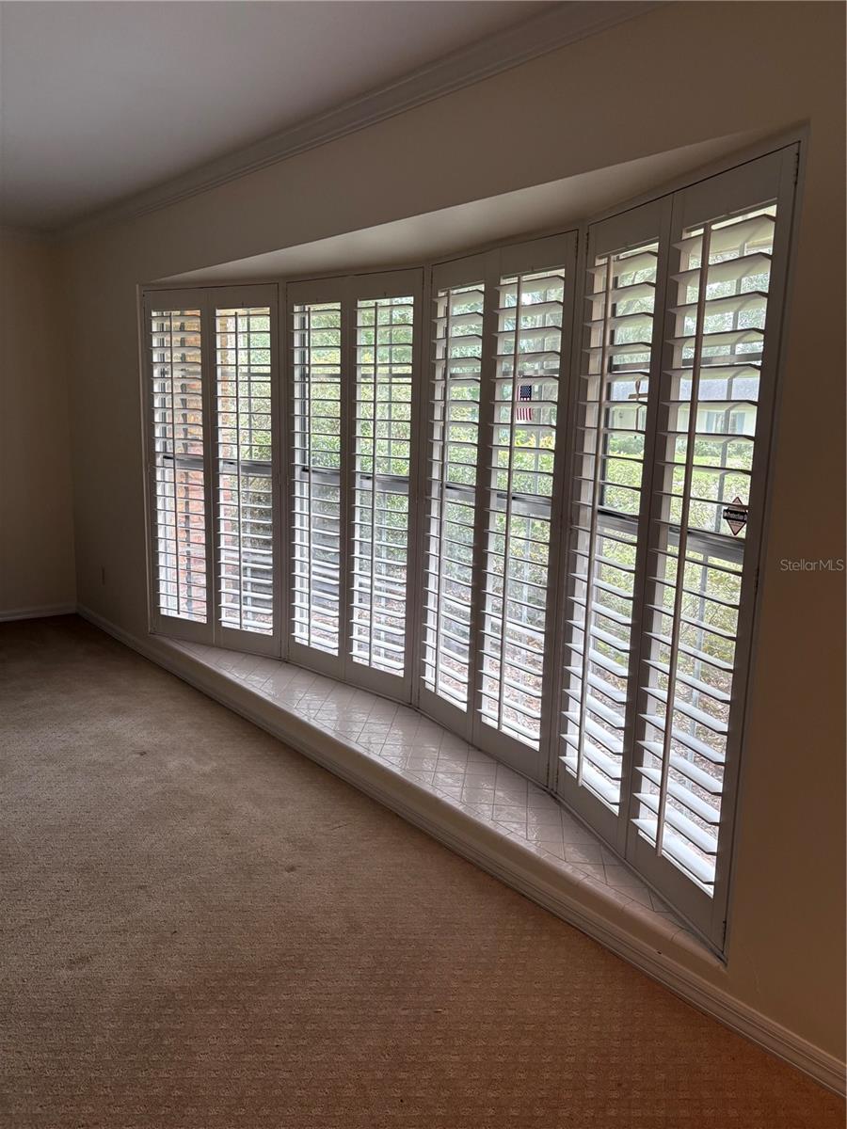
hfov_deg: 53.1
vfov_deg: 67.3
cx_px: 424
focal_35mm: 26
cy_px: 564
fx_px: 848
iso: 100
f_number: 1.6
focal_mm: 5.96
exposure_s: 1/60
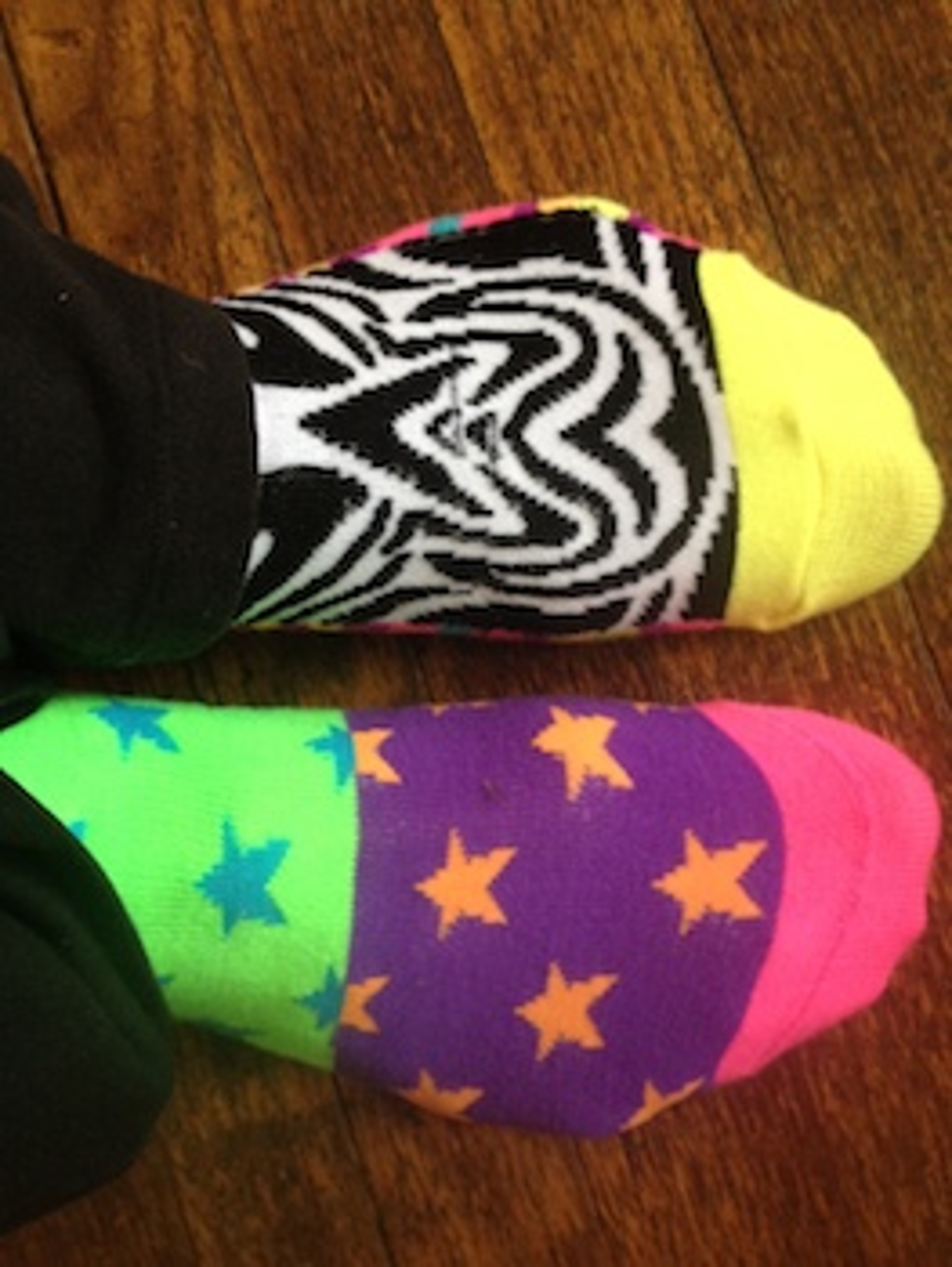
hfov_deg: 40.7
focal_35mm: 35
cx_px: 476
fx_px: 1282
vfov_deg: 52.6
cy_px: 634
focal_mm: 4.28
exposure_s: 1/20
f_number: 2.4
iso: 160
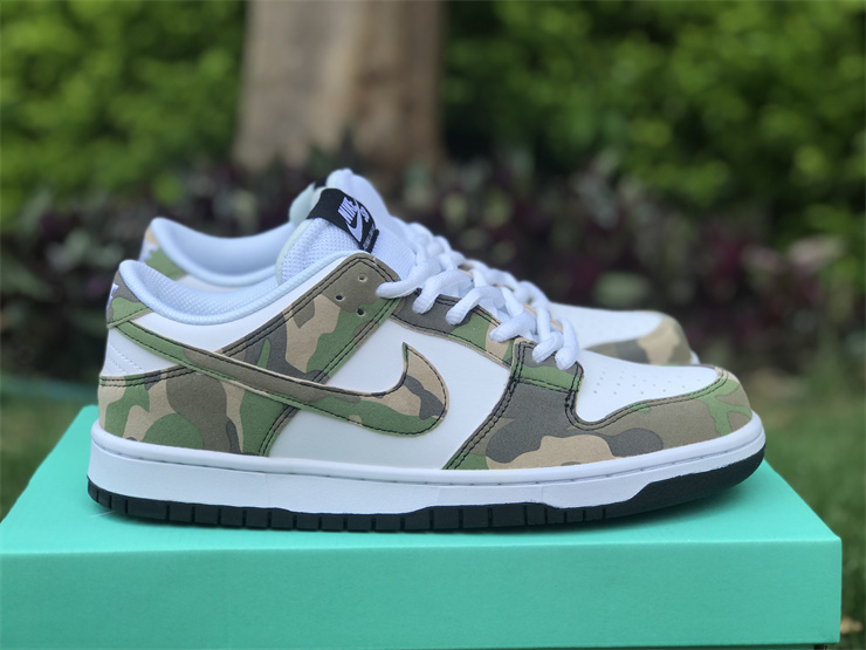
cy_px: 325
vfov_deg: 25.7
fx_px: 1426
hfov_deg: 33.8
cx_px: 433
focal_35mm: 57
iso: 20
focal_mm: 6.6
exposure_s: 1/314
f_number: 2.8
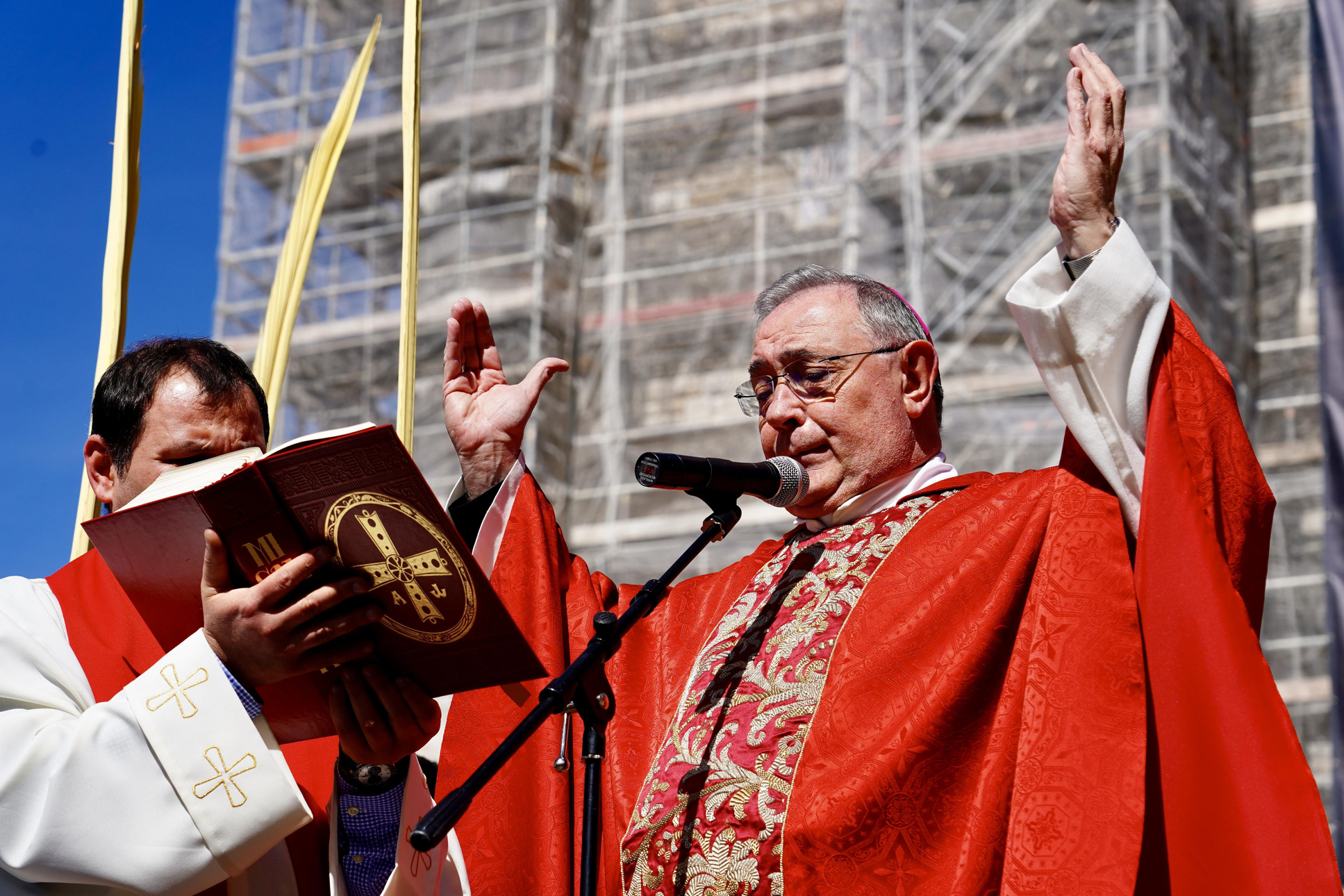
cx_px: 656
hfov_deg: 21.9
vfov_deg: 14.7
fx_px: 3472
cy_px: 443
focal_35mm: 93
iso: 100
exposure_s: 1/500
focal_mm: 90
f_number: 7.1
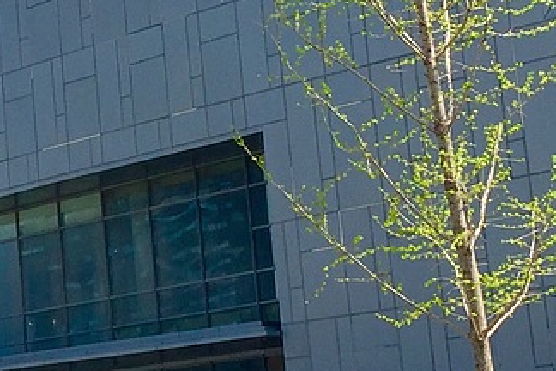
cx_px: -17
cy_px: 127
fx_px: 1838
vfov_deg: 11.5
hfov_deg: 16.8
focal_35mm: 119
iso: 32
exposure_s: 1/860
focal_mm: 4.15
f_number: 2.2
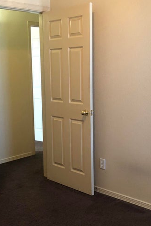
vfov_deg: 38.9
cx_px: 66
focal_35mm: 51
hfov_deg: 26.5
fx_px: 321
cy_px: 110
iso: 64
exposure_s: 1/15
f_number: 1.8
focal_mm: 4
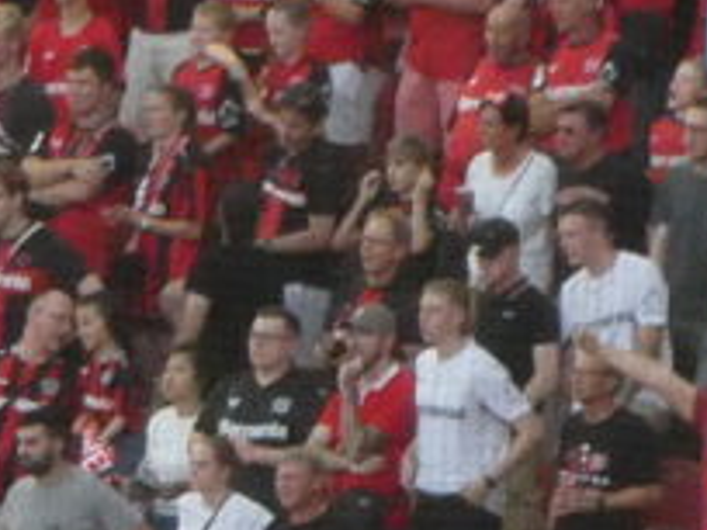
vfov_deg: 1.2
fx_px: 25591
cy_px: 2013
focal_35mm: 1253
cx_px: -1743
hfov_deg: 1.6
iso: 400
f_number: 5.5
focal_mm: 28.7
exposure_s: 1/125
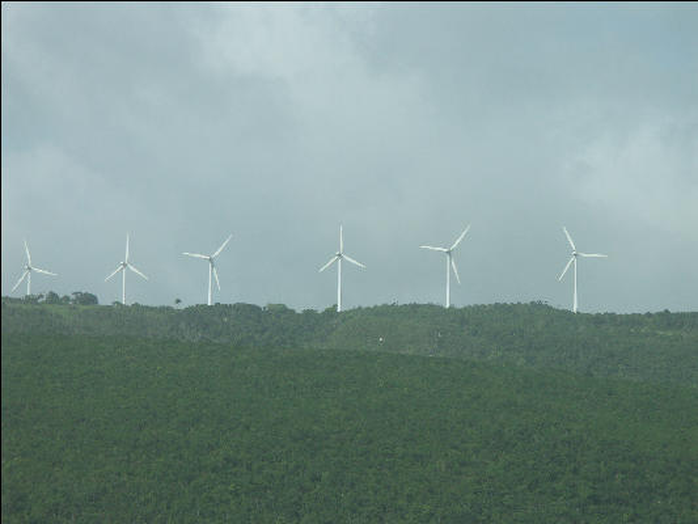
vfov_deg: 7.5
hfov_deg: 9.9
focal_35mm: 199
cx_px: 349
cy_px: 262
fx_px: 4014
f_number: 7.1
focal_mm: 50.27
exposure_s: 1/640
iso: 100
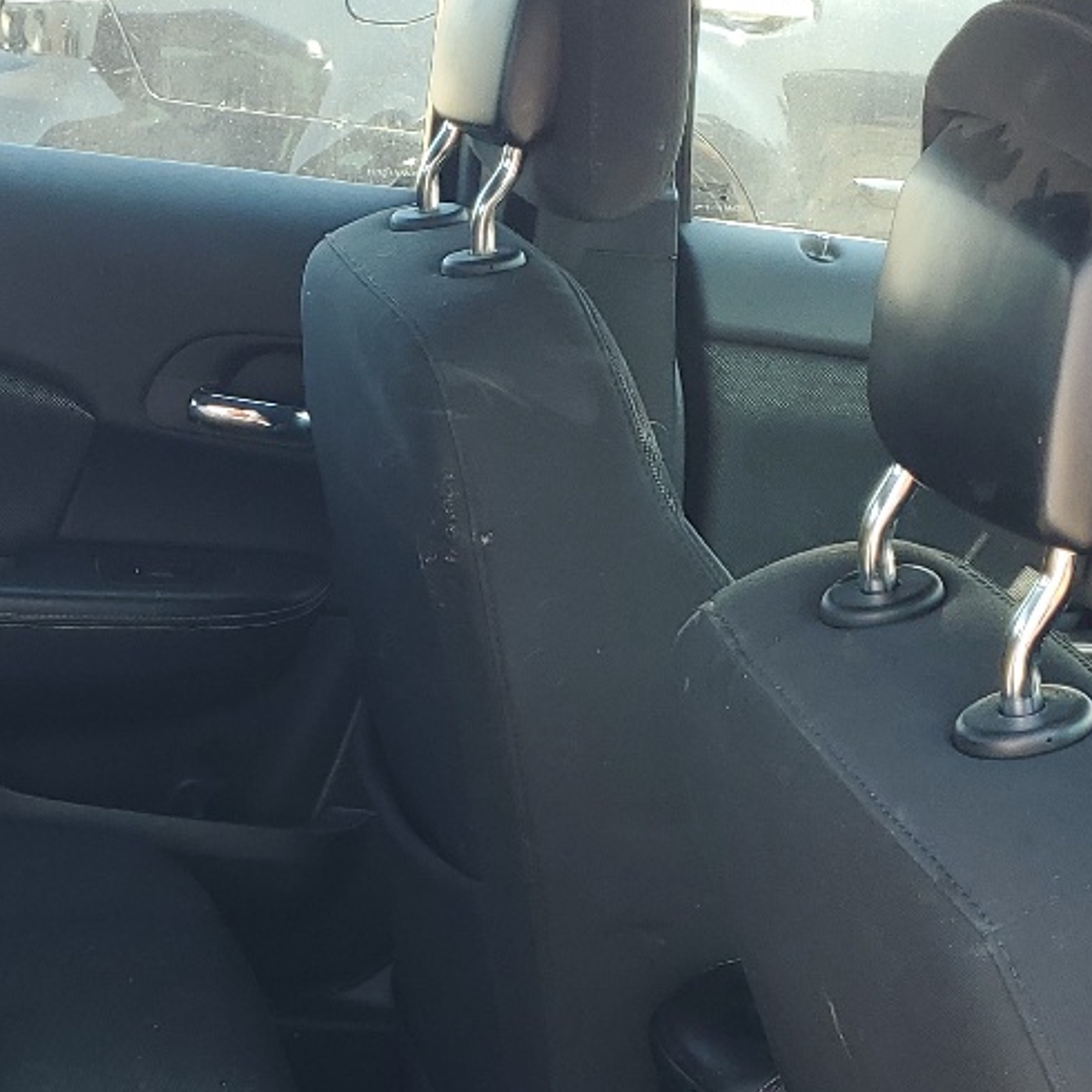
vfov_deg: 22.6
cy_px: 934
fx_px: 2677
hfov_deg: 22.6
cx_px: 134
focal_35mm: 75
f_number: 1.5
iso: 50
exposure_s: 1/204
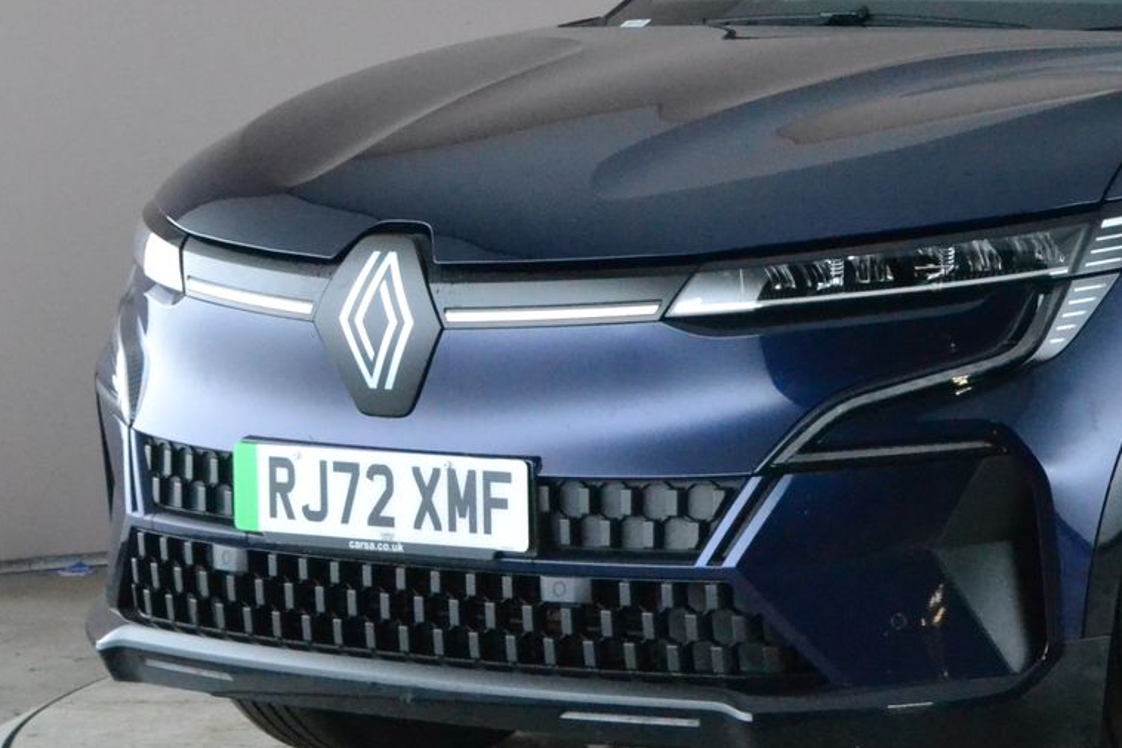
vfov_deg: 7.5
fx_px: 5682
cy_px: 223
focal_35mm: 182
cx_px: 1257
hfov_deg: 11.1
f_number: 11
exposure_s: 1/40
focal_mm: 45
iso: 3200
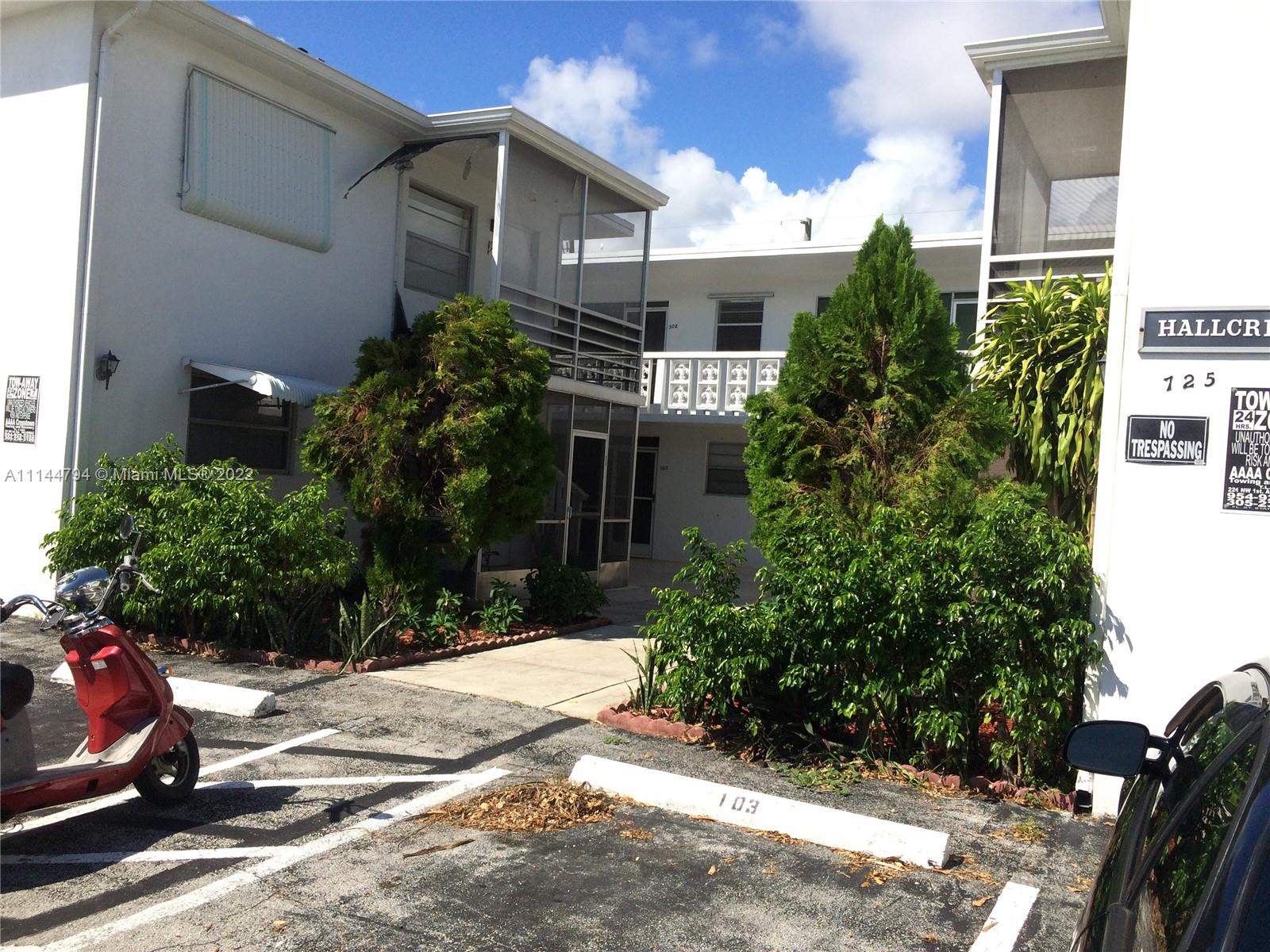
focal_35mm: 29
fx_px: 1064
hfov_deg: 61.7
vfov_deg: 48.2
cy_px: 476
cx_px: 635
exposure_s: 1/3731
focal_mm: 4.15
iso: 32
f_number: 2.2
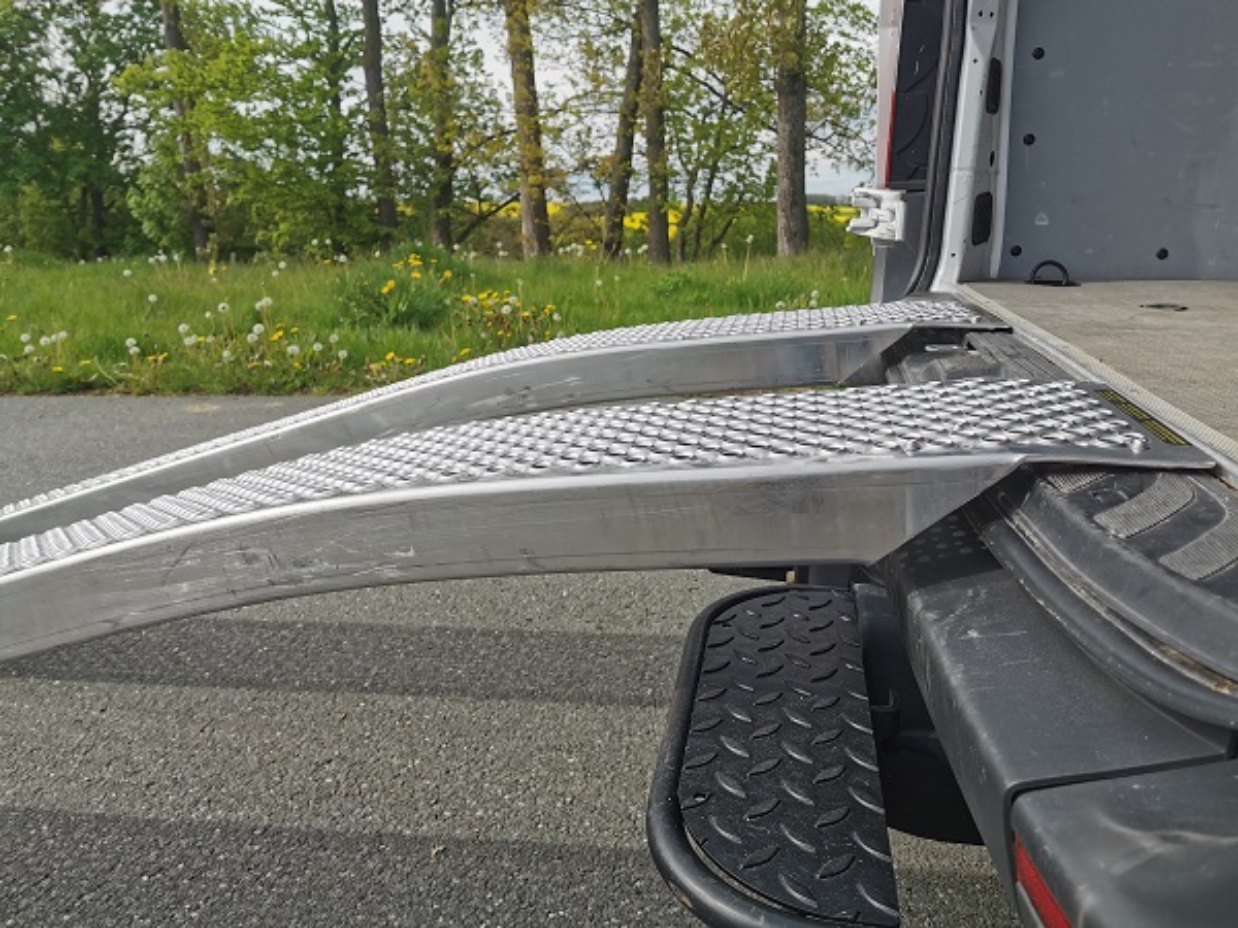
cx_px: 619
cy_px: 464
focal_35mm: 27
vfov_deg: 51.4
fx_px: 966
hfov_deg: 65.3
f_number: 1.6
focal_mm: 5.56
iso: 50
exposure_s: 1/2597
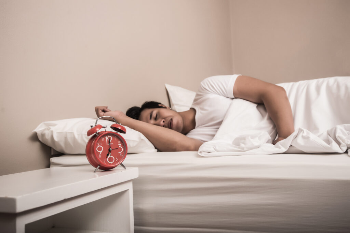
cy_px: 116
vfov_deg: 37.9
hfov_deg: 54.4
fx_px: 340
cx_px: 175
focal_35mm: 35
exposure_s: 1/160
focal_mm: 35
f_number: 6.3
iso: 100
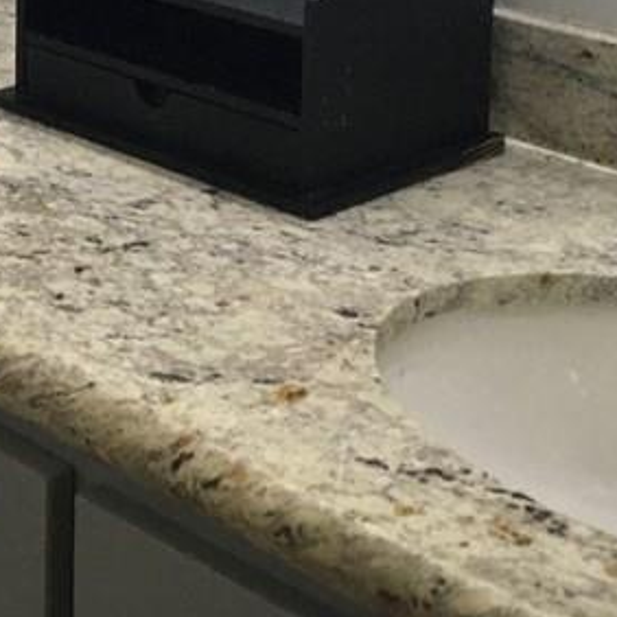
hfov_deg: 18.2
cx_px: 4
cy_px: -184
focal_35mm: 93
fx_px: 1875
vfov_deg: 17.5
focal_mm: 4.15
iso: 100
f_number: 2.2
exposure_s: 1/30
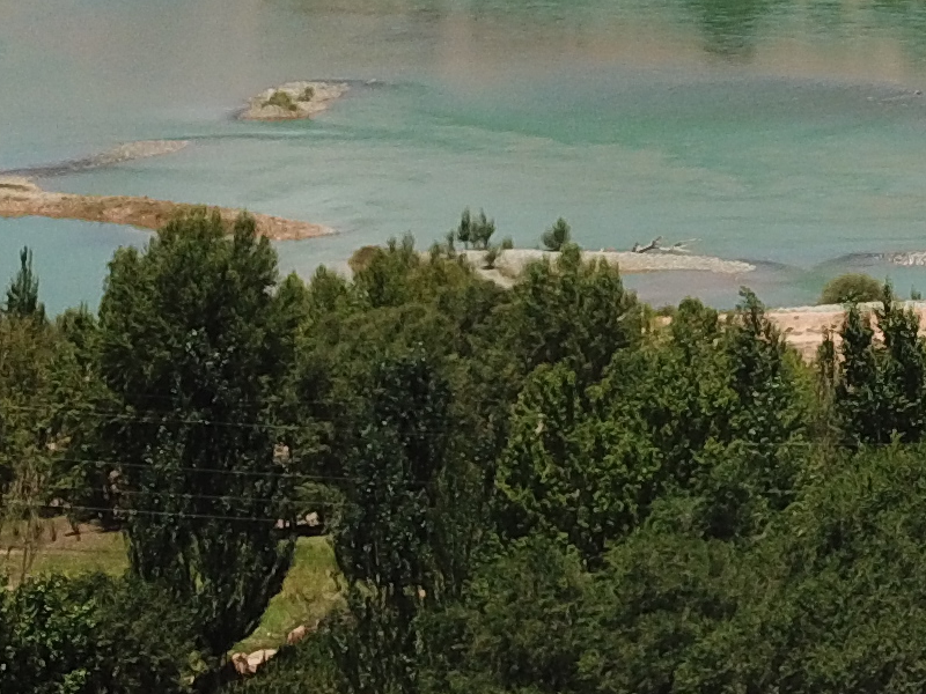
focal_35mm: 130
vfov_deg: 10.7
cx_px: 1983
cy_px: -555
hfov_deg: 12.8
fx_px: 3478
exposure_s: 1/1792
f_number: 2.2
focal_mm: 4.73
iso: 100
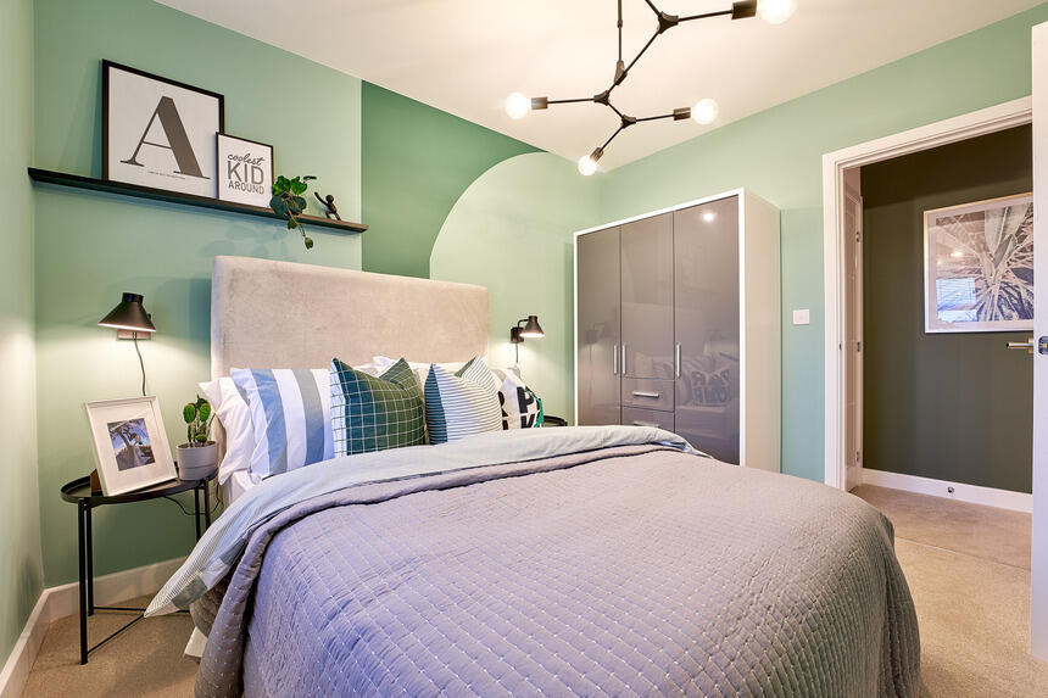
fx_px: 407
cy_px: 349
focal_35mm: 14
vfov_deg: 81.2
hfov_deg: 104.3
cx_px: 524
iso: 100
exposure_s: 1/2
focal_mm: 14
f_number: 10
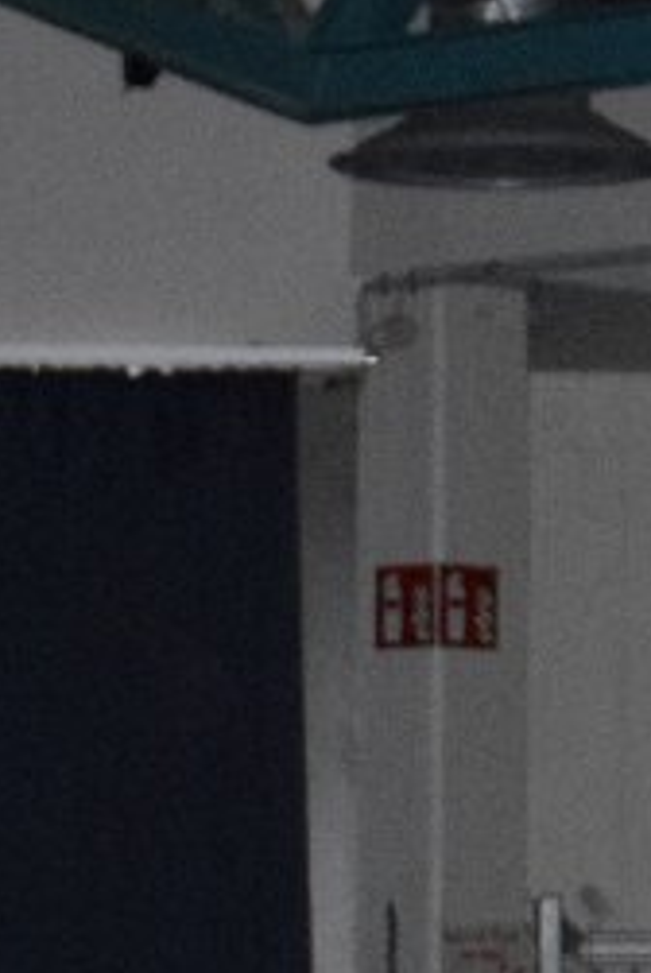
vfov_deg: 6.0
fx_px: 9196
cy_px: 1163
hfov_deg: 4.0
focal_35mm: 340
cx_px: 790
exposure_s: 1/60
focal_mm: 38
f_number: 3.5
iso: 3200
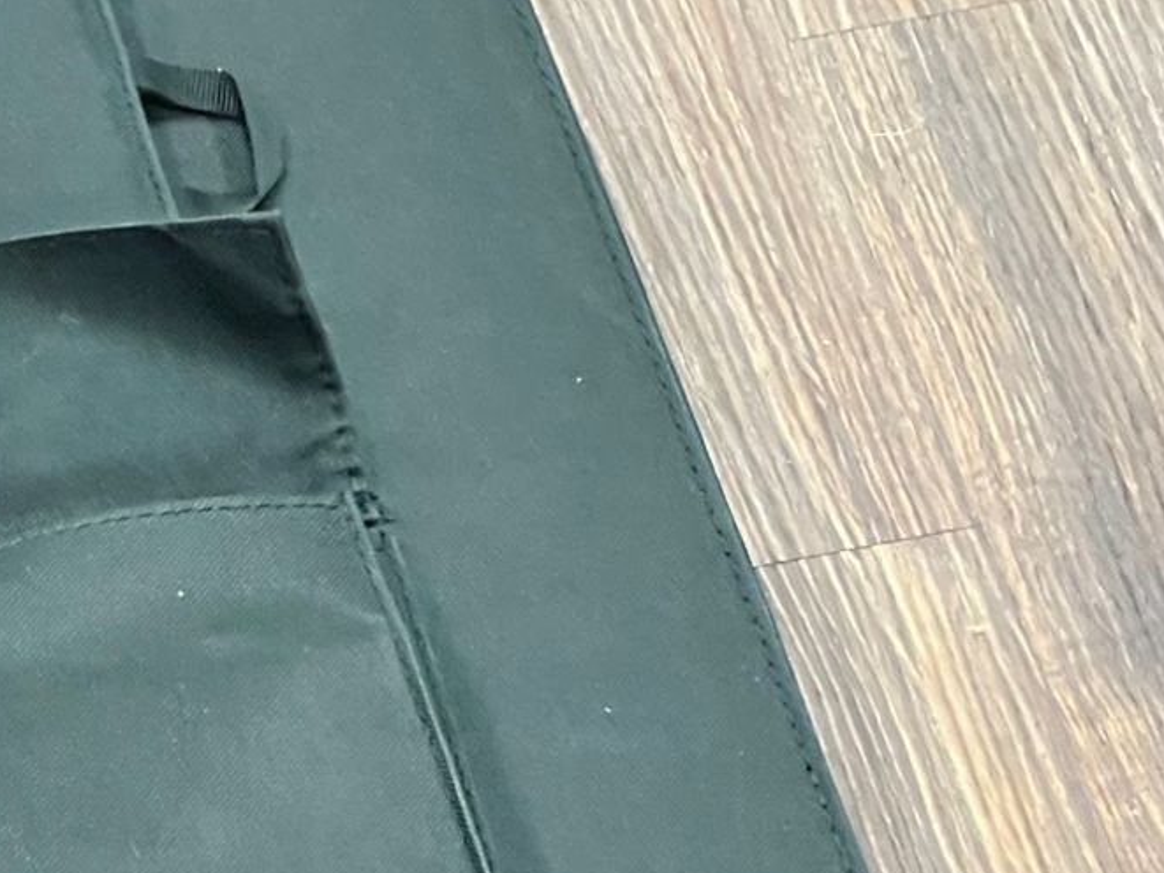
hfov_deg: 8.4
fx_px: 7836
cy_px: 783
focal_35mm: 233
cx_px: -428
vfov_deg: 6.4
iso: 640
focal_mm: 9
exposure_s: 1/50
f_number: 2.8
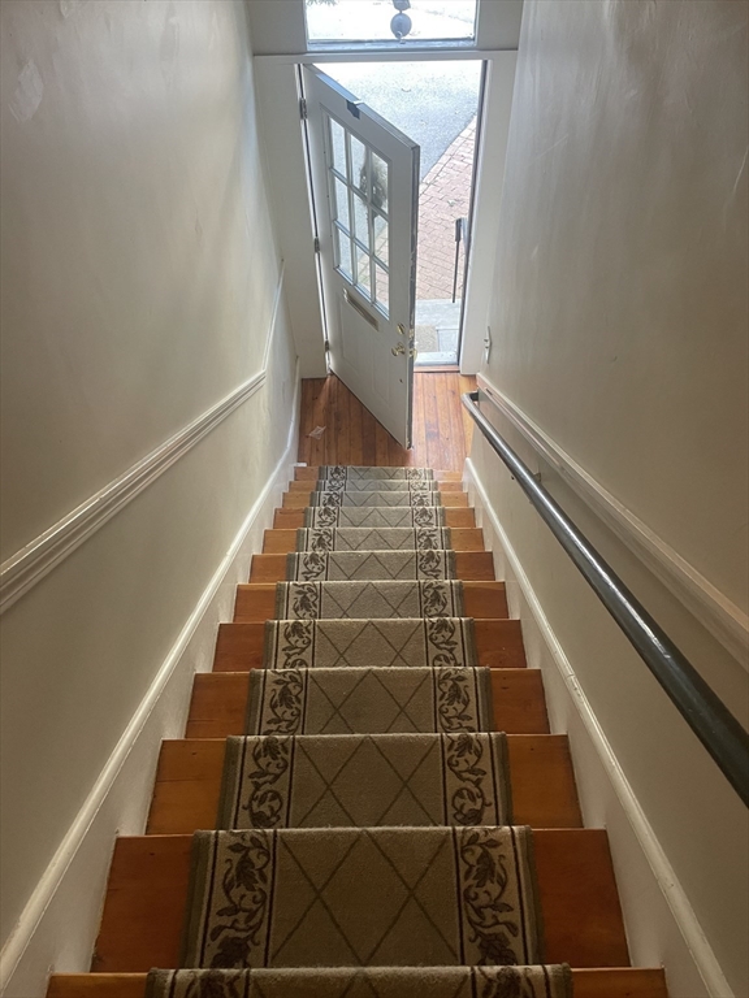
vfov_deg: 67.3
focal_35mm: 26
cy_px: 499
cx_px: 374
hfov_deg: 53.1
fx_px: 750
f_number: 1.6
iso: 200
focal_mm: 4.2
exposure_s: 1/60
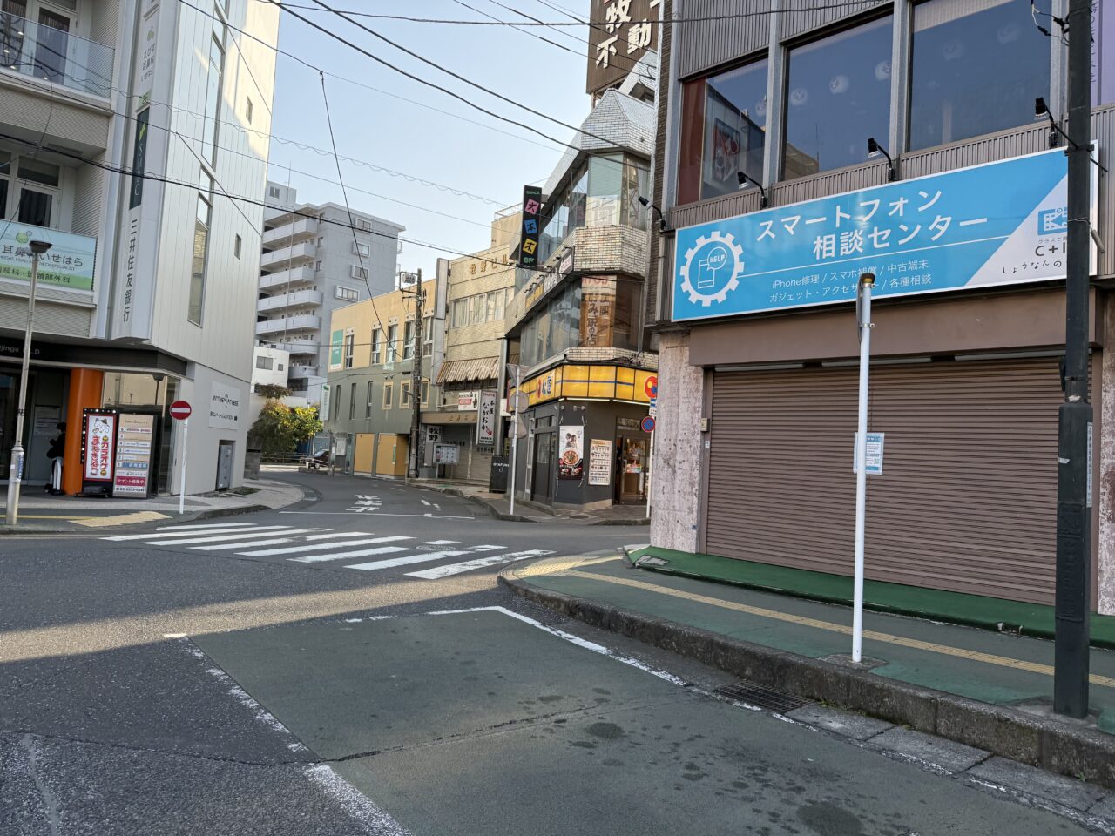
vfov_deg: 56.8
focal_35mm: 24
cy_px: 418
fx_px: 773
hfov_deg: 71.6
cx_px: 558
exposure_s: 1/1437
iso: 100
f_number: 1.78
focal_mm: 6.76
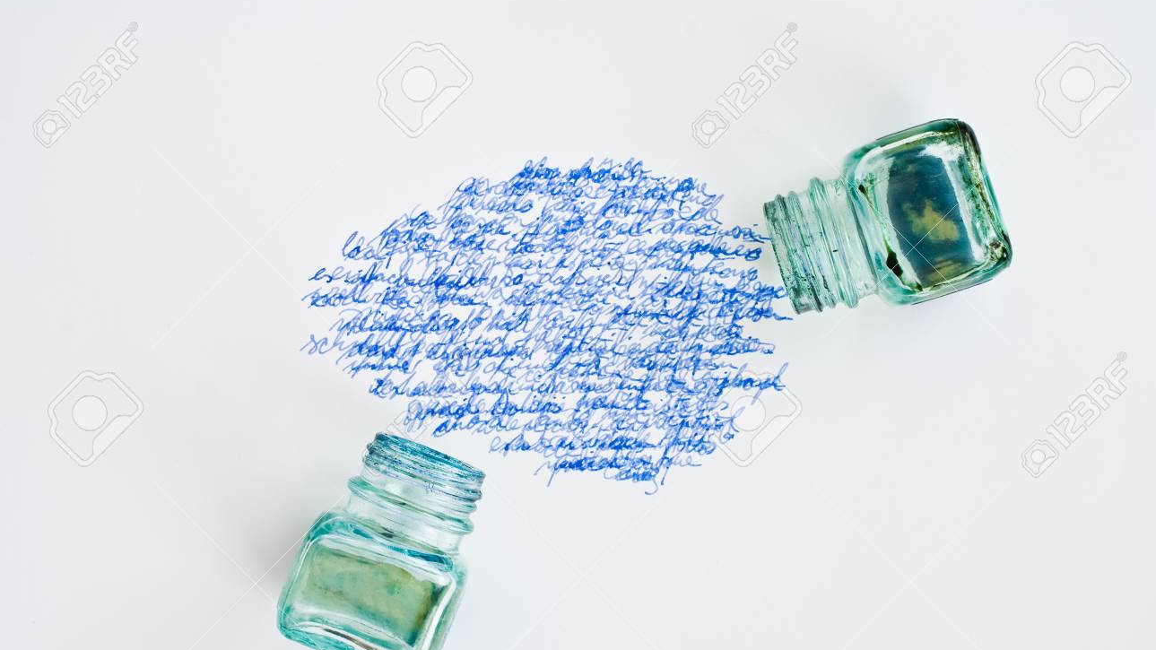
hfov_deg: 37.5
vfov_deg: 21.6
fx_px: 1702
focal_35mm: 56
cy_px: 384
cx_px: 582
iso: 100
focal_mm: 35
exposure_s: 2.5
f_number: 10
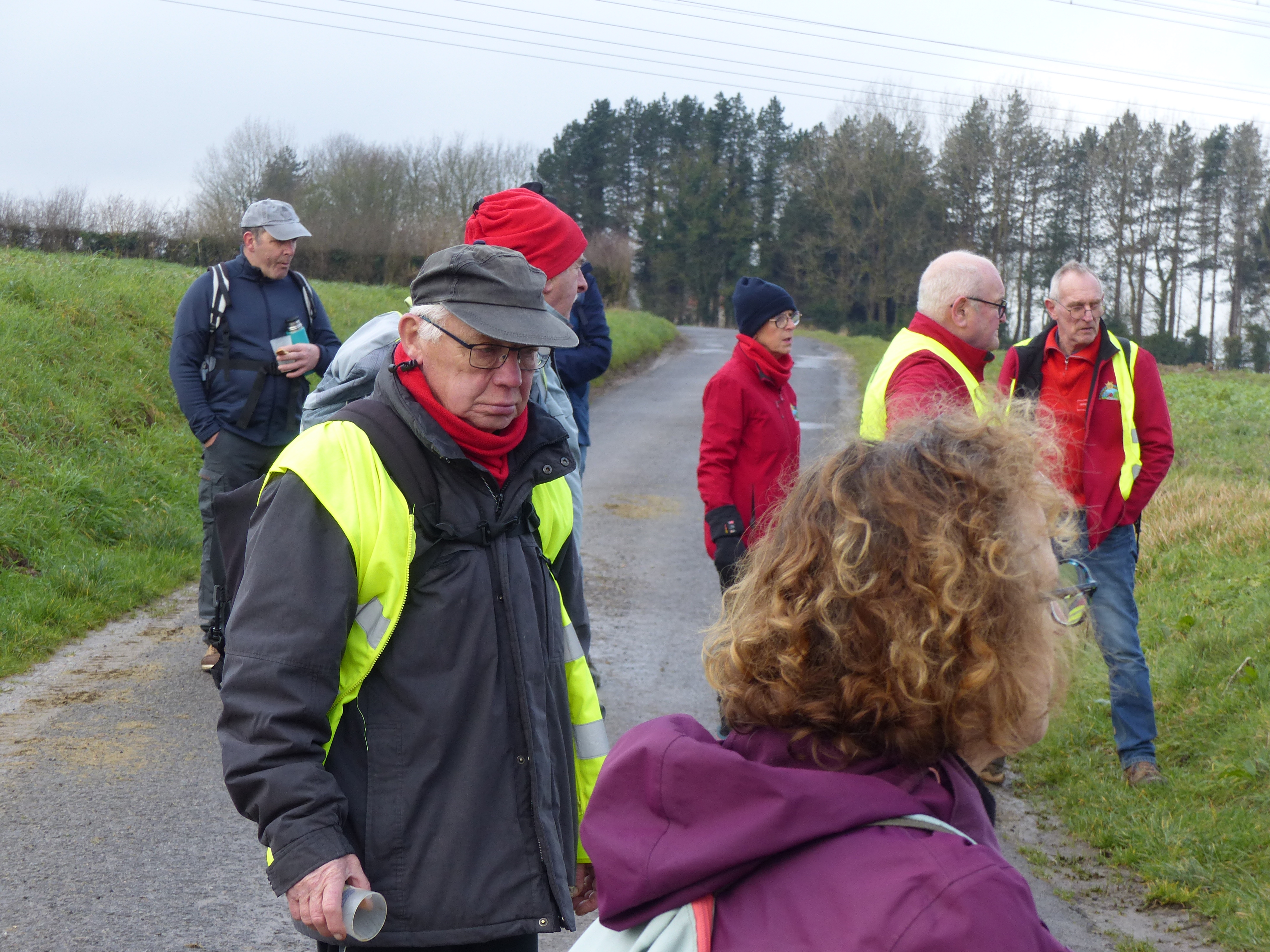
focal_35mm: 99
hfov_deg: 19.8
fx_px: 3632
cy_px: 476
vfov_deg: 14.9
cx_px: 635
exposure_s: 1/125
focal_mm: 17.8
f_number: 4
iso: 100
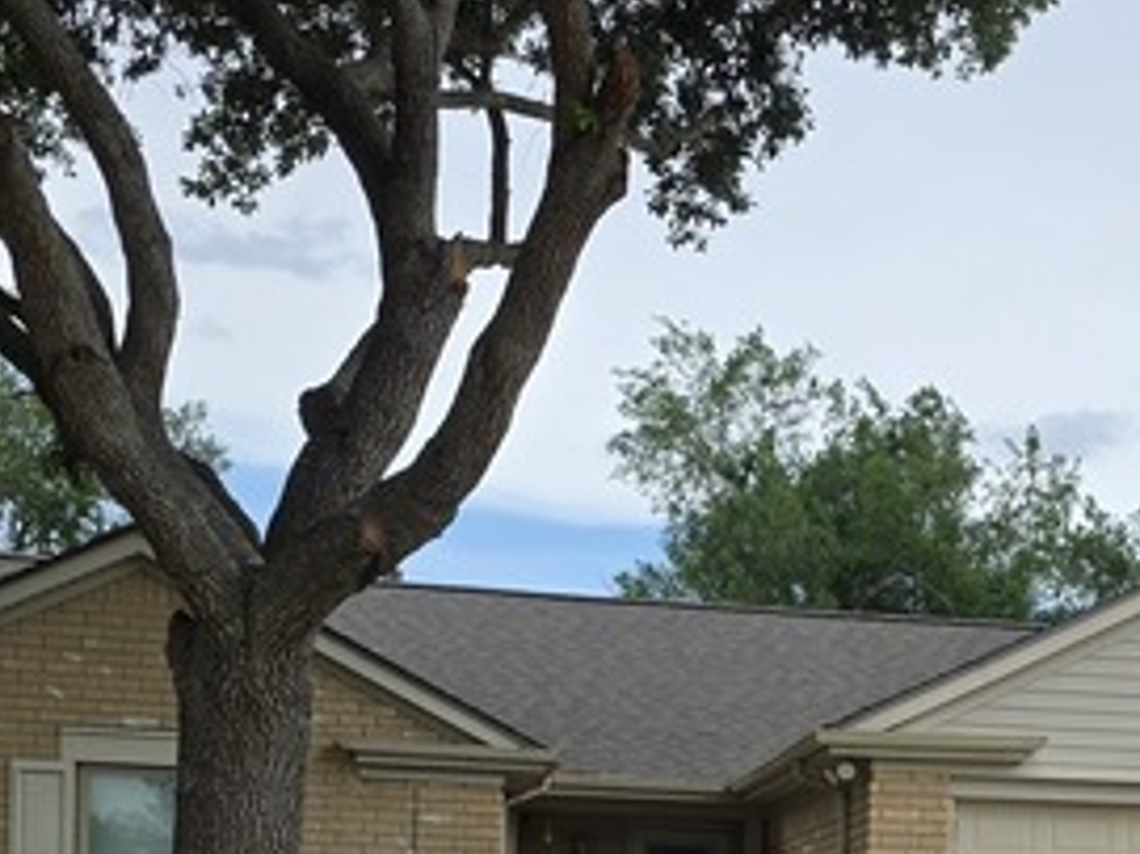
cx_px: 938
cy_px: 1090
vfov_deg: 19.9
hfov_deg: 27.9
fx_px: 2238
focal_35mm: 68
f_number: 1.7
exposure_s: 1/2476
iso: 80
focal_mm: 6.3
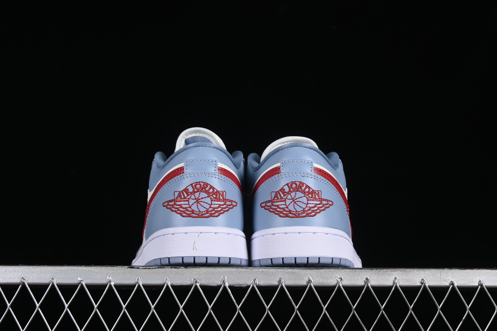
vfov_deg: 18.2
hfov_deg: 27.0
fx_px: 1035
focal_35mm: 75
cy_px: 166
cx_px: 248
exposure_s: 1/80
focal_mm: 50
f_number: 8
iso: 160
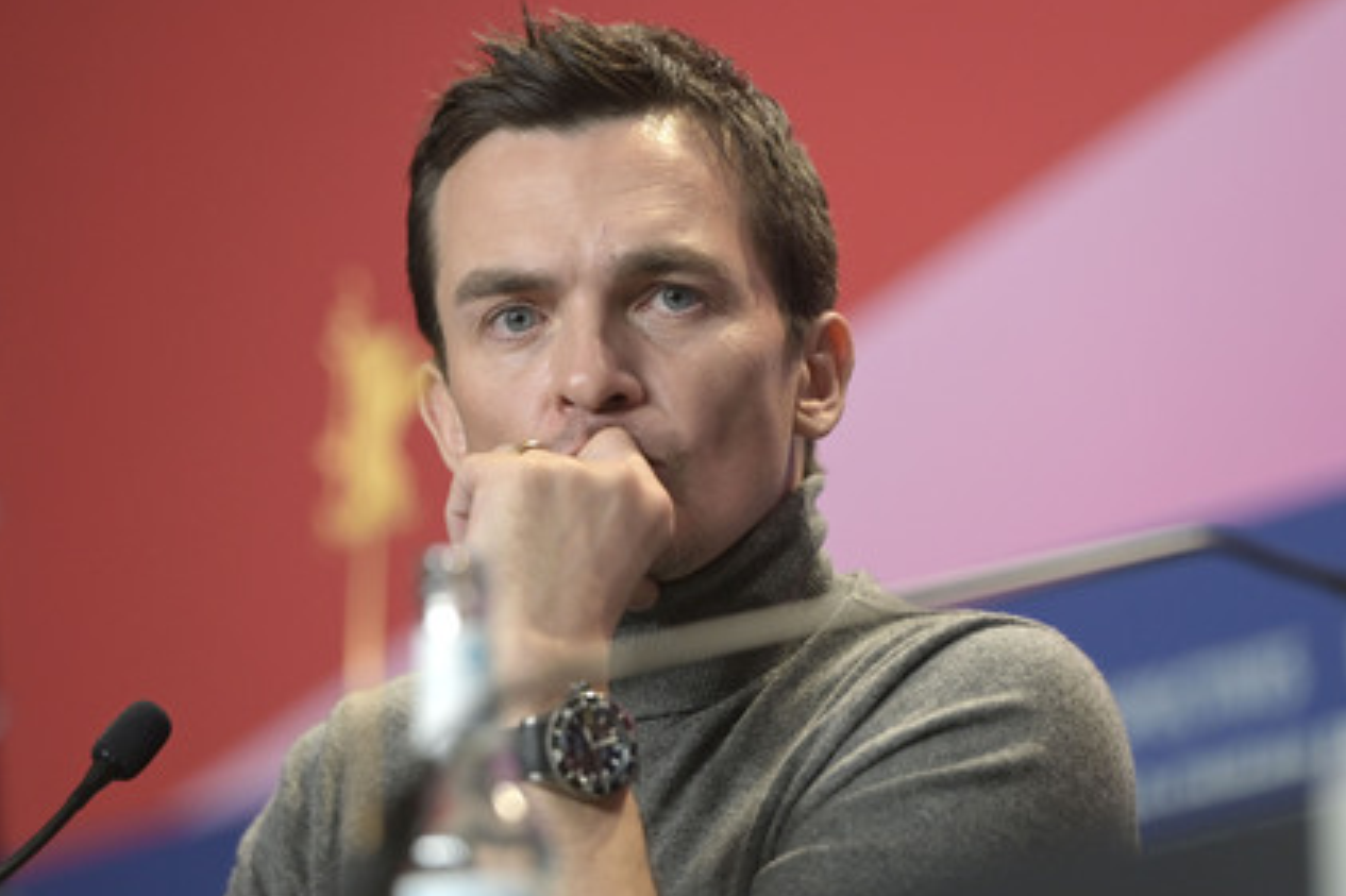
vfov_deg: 6.8
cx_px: 706
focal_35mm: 203
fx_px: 7587
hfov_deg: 10.1
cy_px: 440
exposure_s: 1/320
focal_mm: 190
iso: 2000
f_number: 3.5
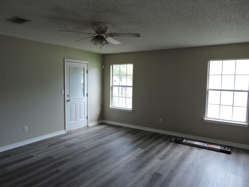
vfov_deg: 56.8
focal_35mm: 24
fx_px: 173
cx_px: 124
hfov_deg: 71.6
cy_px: 94
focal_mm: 4.3
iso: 100
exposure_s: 1/40
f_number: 3.3
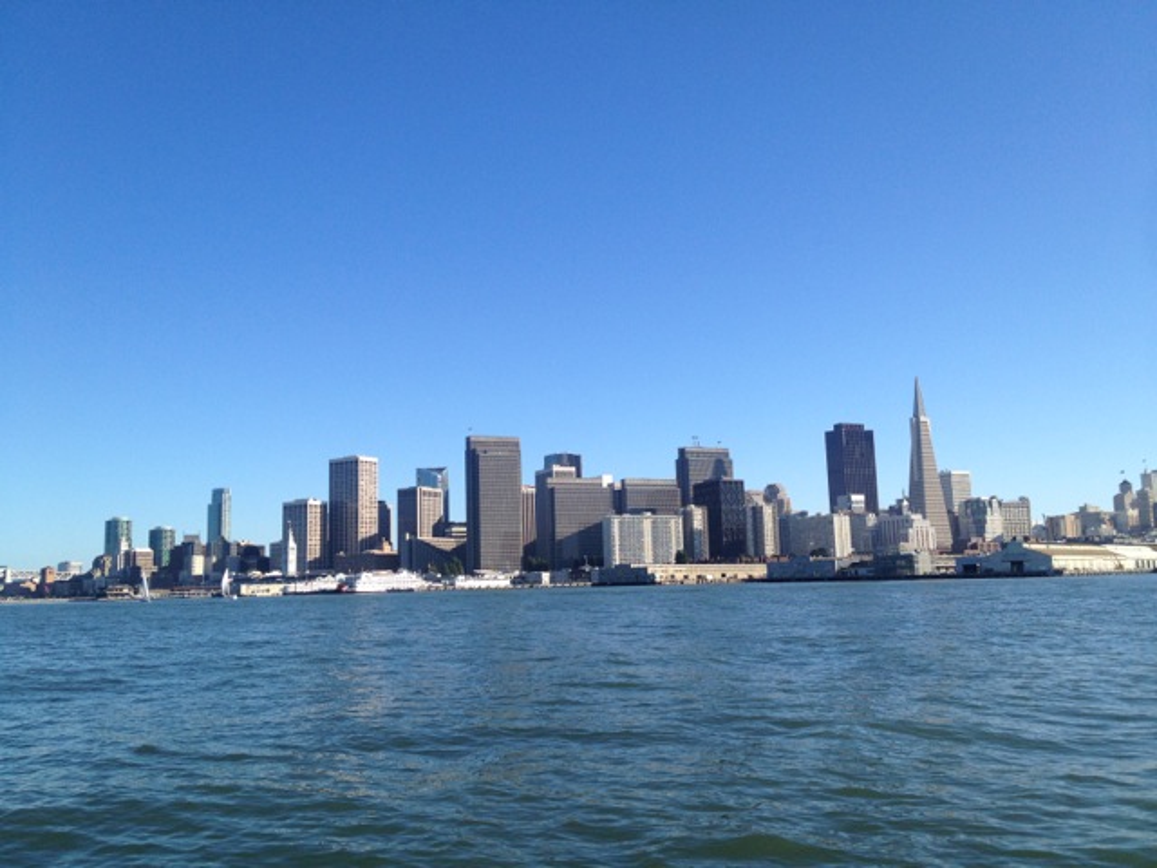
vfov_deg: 40.7
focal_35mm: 35
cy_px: 434
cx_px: 578
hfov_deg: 52.6
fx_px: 1170
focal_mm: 4.28
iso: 64
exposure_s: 1/1534
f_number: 2.4
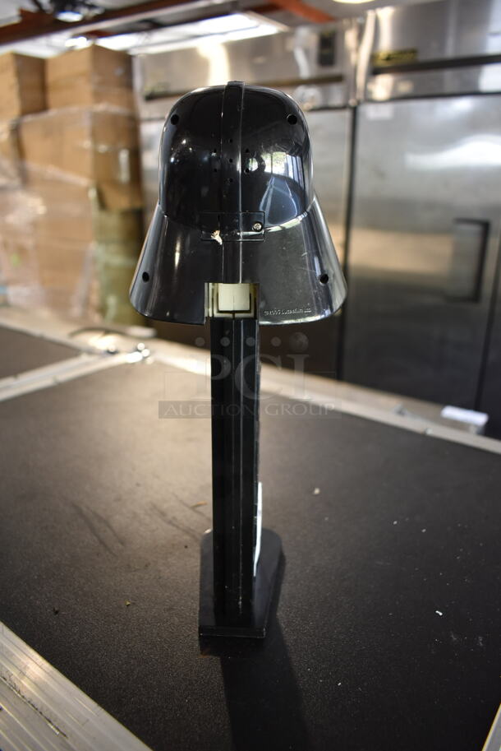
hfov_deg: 48.0
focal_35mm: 27
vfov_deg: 67.3
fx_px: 563
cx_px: 250
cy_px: 376
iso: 640
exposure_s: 1/30
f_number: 3.5
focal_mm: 18
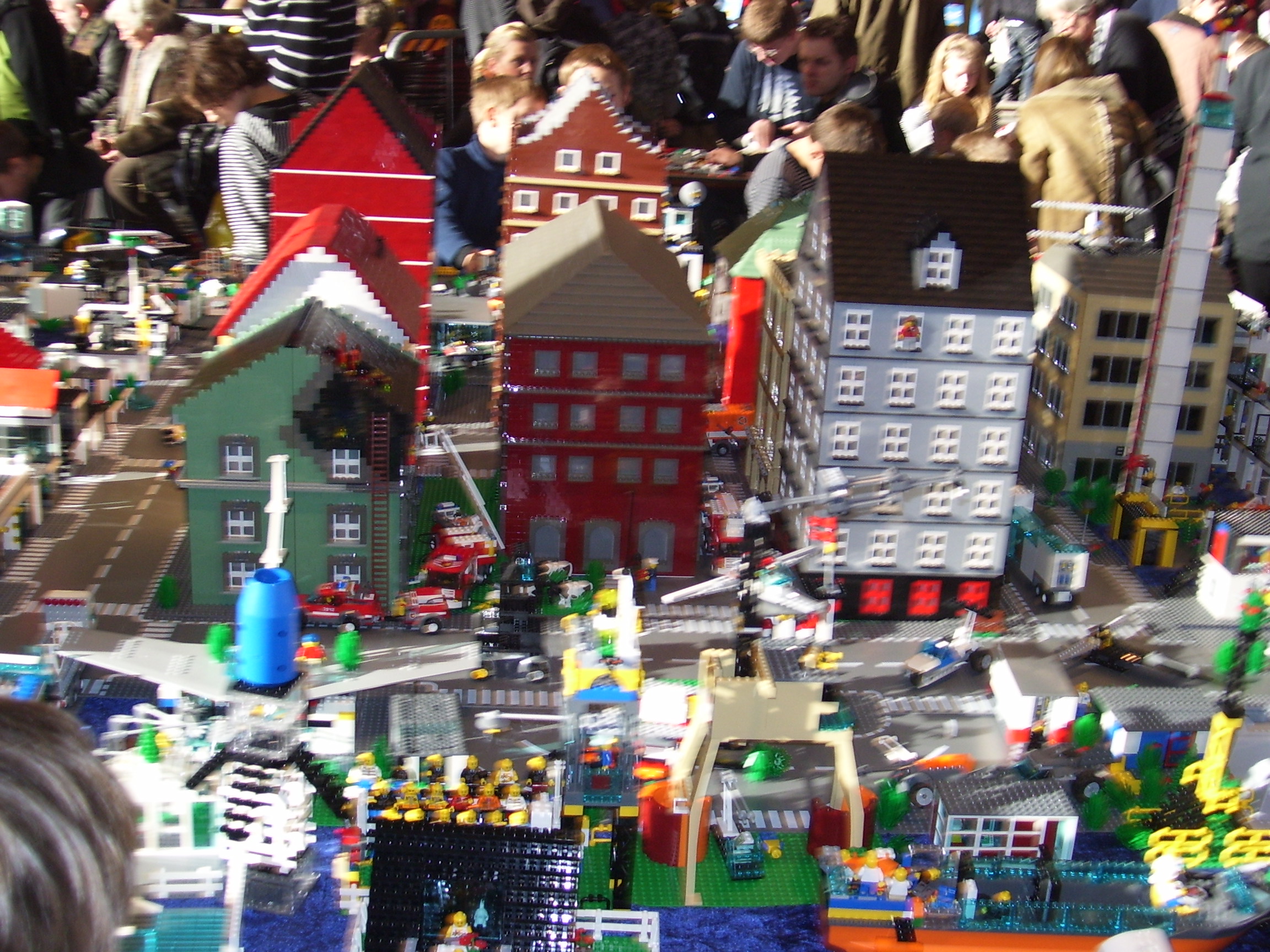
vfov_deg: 32.2
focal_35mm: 45
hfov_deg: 42.1
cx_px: 635
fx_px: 1651
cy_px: 476
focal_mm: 7.6
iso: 80
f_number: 3
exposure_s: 1/60
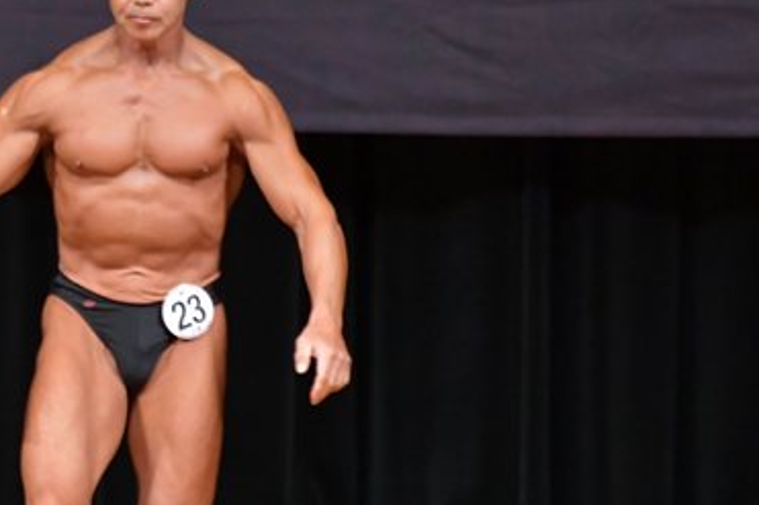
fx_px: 13192
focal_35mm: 626
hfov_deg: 3.3
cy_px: 356
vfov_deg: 2.2
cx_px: 120
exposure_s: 1/400
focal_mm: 200
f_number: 5.6
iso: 5000
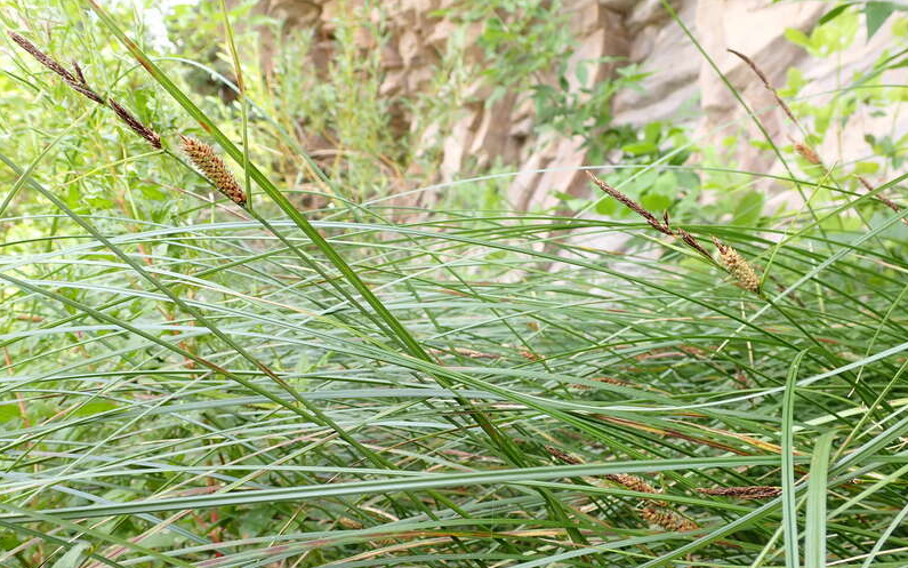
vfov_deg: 39.3
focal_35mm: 32
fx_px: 792
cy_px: 333
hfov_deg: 59.7
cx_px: 453
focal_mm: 5.4
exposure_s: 1/125
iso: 100
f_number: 3.2
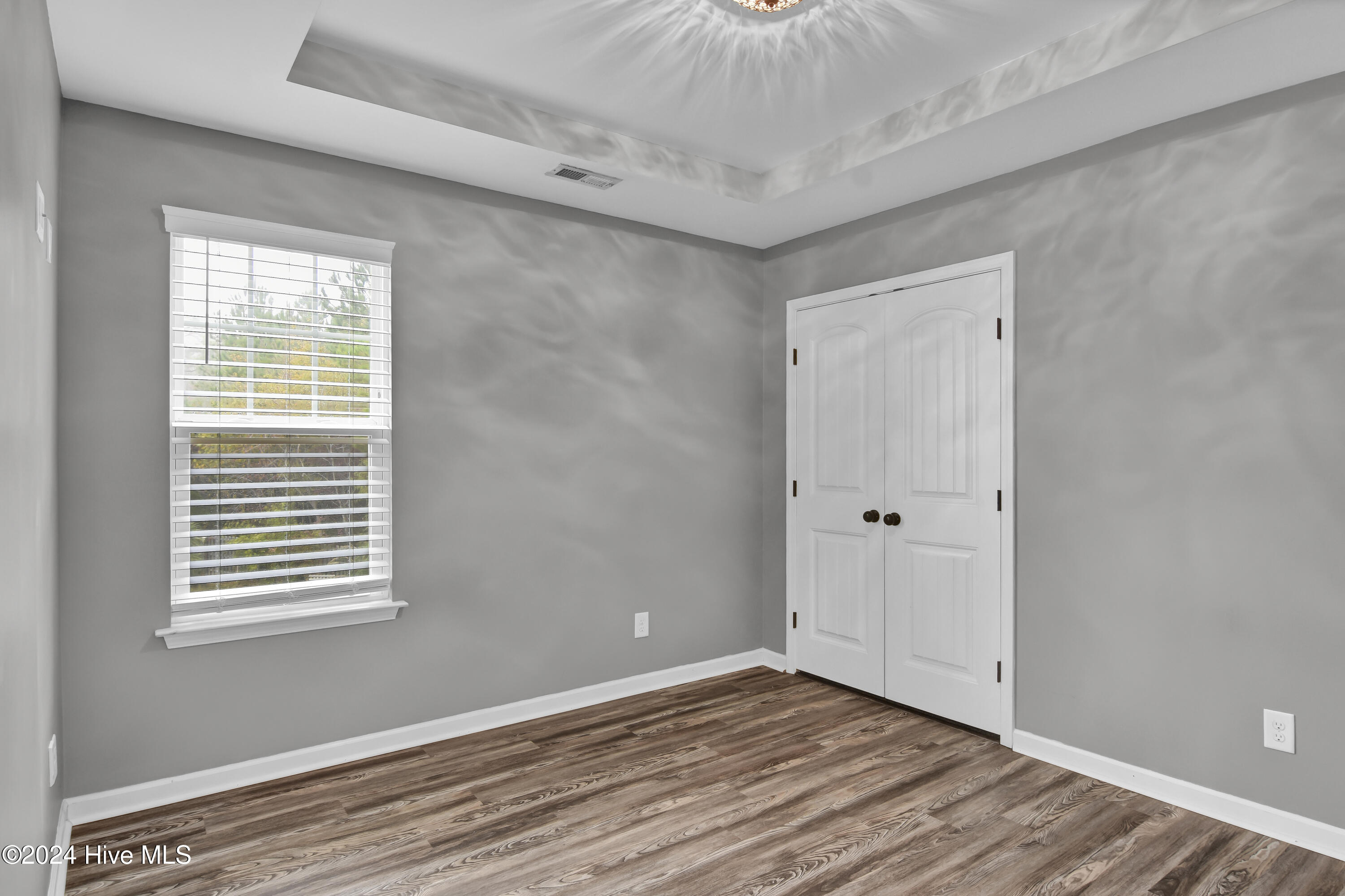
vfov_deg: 67.4
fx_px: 672
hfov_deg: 90.0
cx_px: 672
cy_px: 448
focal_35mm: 18
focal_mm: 12
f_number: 8
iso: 200
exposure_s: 1/4
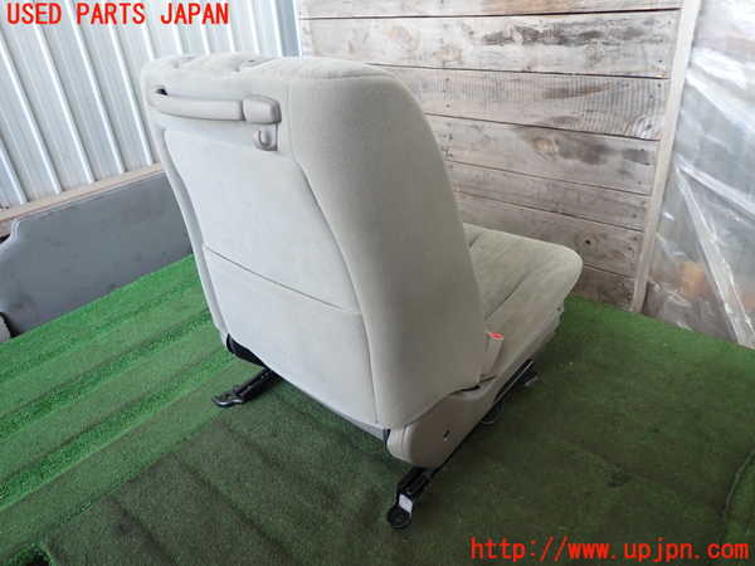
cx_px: 378
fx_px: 545
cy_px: 283
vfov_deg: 54.9
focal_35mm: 25
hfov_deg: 69.4
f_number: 2
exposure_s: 1/60
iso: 200
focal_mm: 4.5
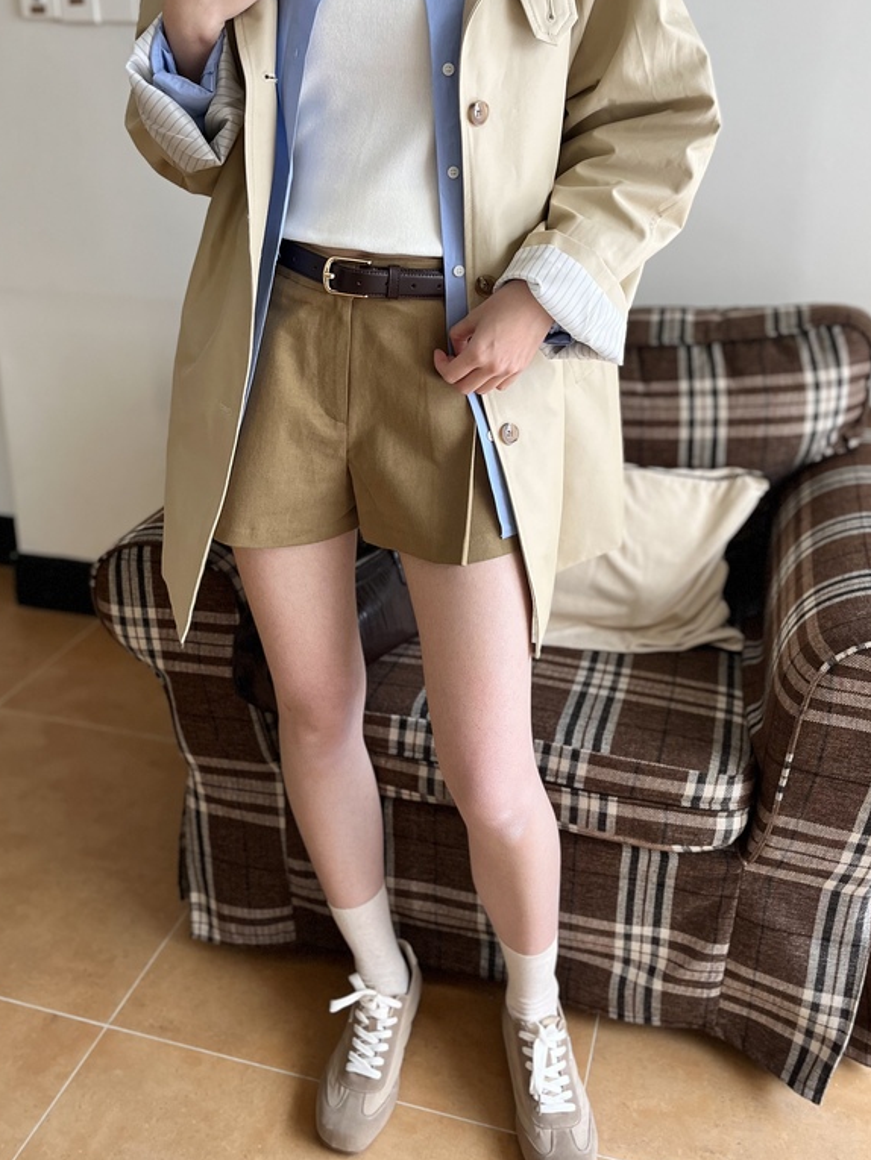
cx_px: 425
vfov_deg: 53.7
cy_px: 478
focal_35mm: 34
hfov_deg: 41.8
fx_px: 1140
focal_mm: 5.1
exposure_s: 1/91
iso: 125
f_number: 1.6
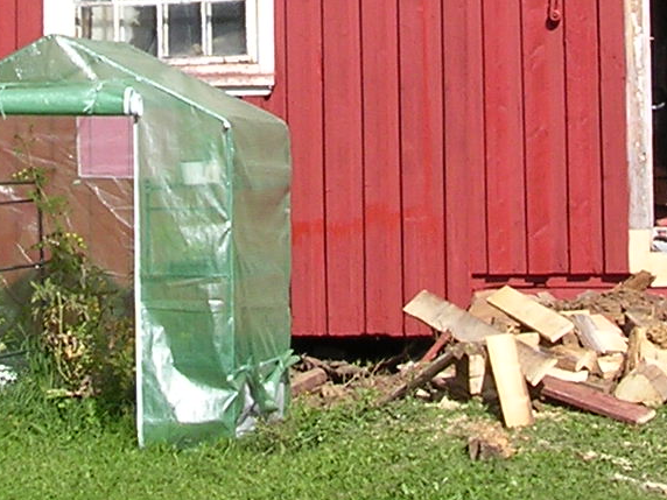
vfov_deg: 10.5
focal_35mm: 136
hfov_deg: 14.5
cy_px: -262
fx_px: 2621
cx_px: 265
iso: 100
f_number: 5.6
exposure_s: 1/223
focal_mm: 5.8
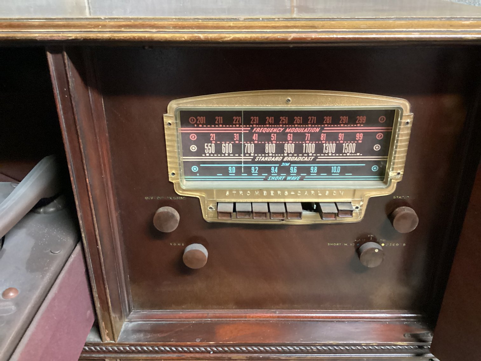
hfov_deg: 58.3
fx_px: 431
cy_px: 180
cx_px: 240
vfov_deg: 45.4
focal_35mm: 31
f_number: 2.4
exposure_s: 1/20
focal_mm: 3.3
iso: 640
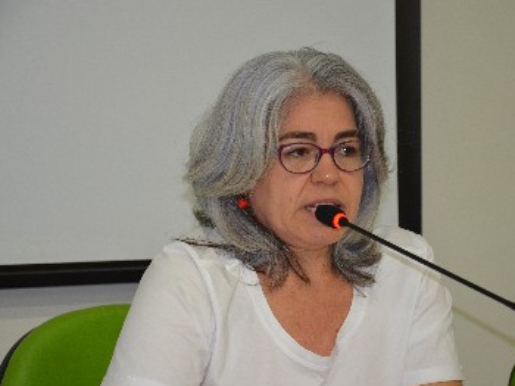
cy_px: 194
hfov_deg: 16.0
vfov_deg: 12.0
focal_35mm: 124
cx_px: 271
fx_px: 1837
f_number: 5.3
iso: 1100
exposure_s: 1/60
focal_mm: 75
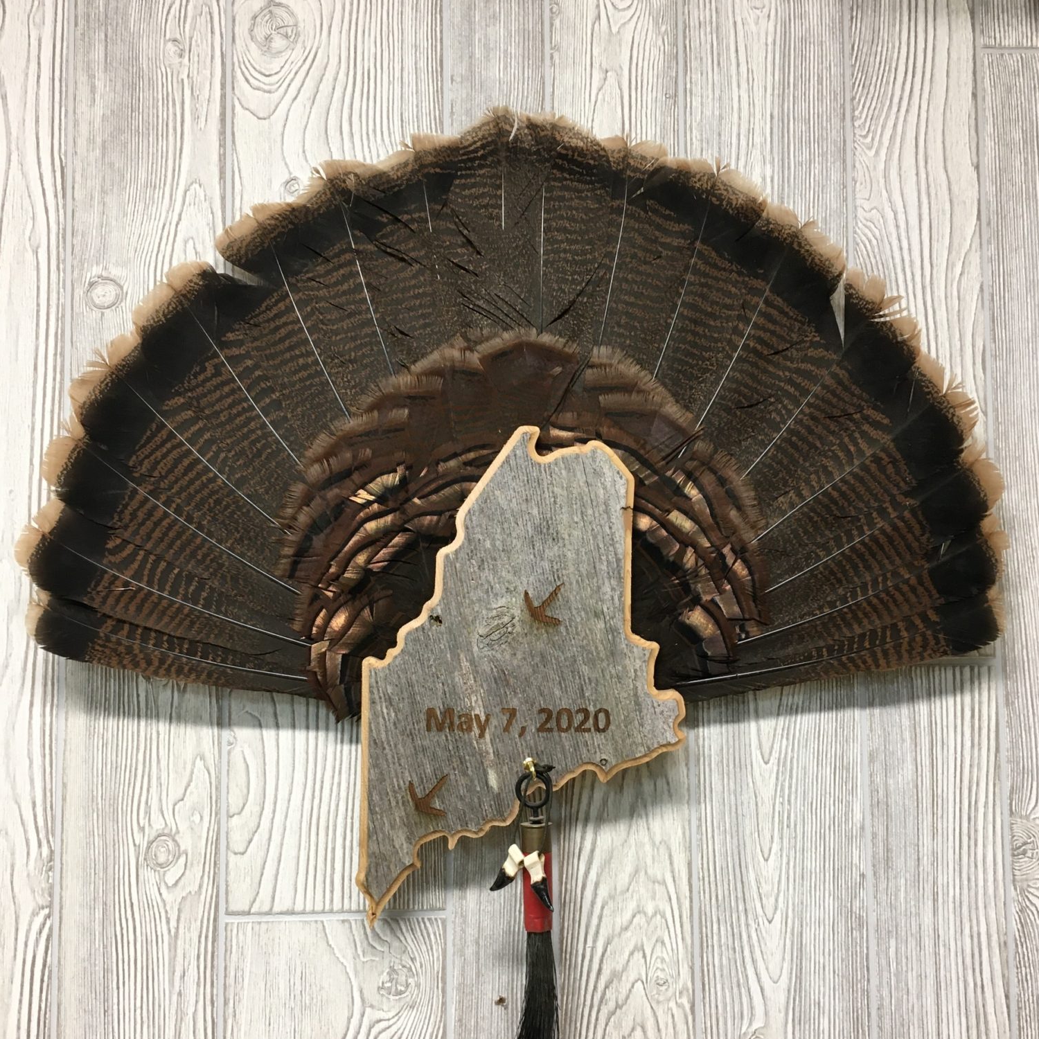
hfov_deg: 47.2
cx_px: 531
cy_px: 539
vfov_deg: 47.2
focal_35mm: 35
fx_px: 1189
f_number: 2.2
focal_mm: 4.15
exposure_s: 1/30
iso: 64
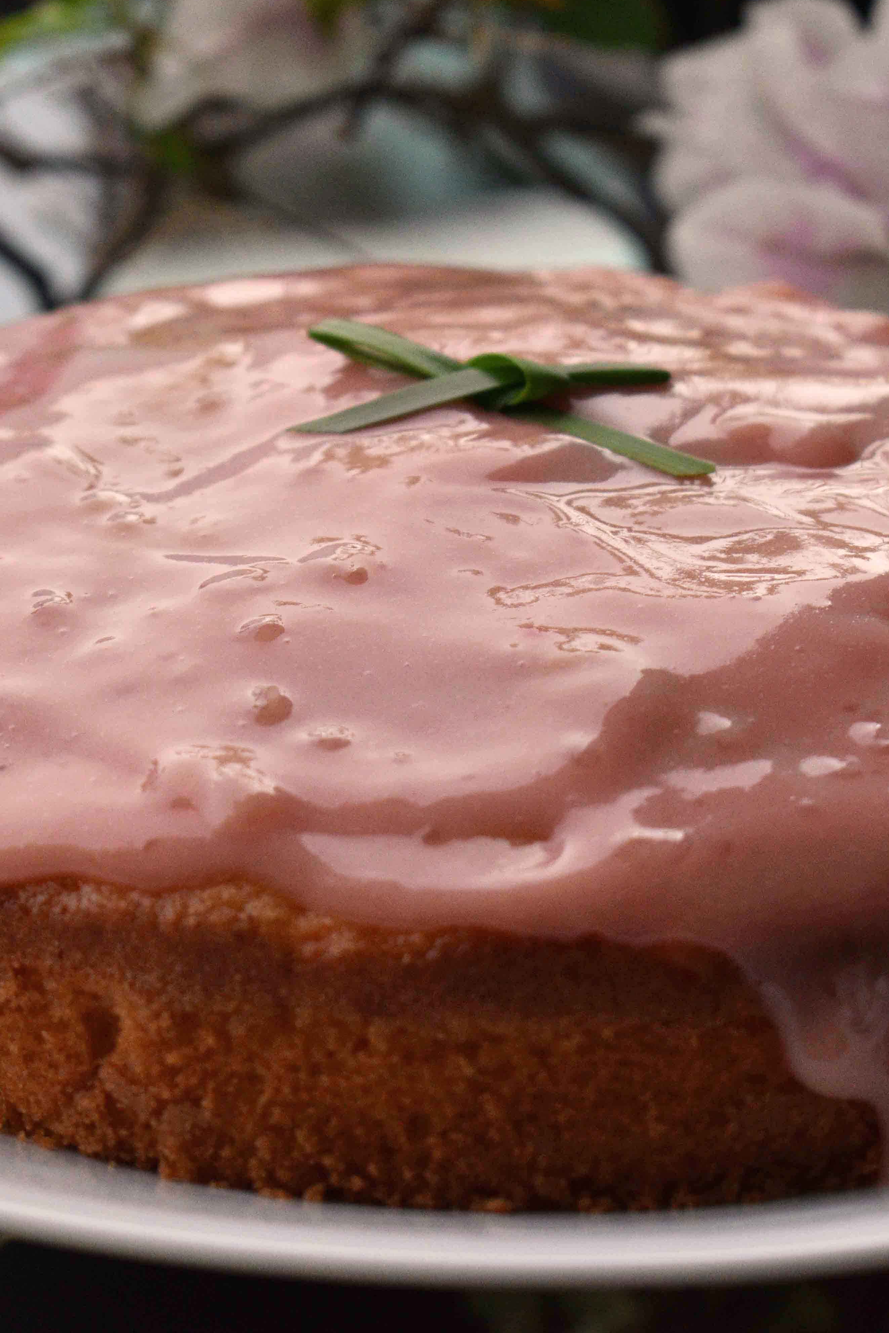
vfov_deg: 16.4
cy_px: 668
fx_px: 4621
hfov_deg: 11.0
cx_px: 438
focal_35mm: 125
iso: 1400
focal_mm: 55
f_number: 5.6
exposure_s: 1/500
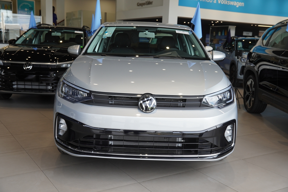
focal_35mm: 40
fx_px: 324
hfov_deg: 47.9
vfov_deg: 33.0
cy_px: 96
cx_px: 144
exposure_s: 1/160
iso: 100
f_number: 4
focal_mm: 27
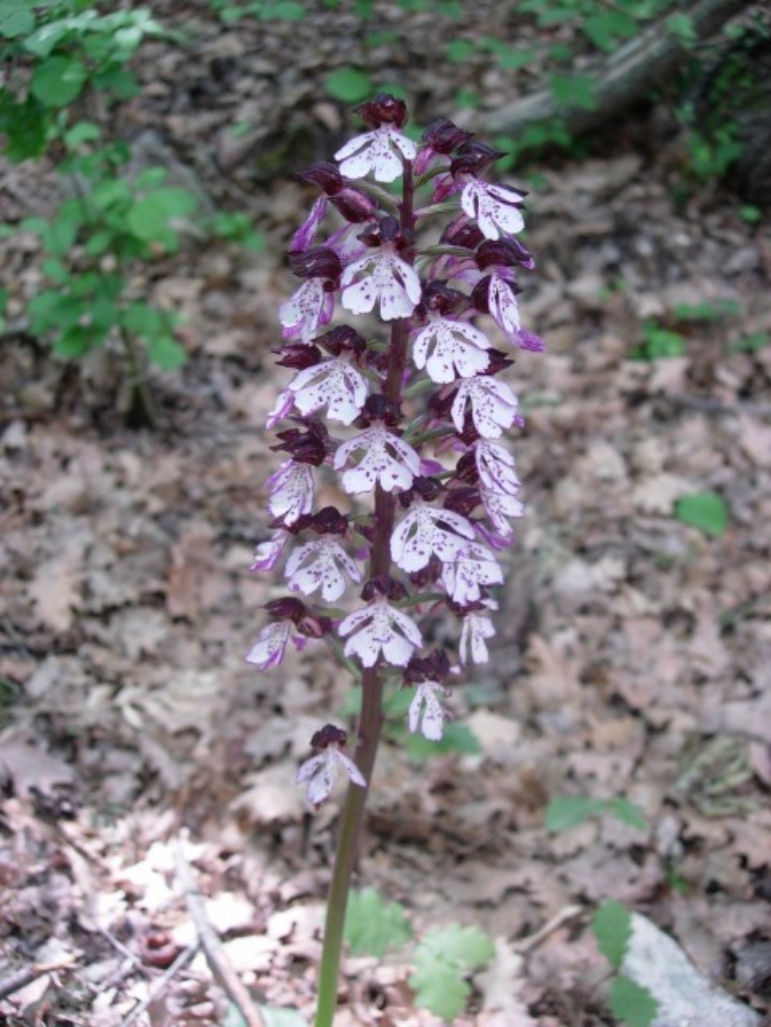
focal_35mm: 38
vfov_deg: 49.0
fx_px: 1128
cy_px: 514
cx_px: 386
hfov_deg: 37.7
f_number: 2.8
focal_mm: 7.8
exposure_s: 1/46.5
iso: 64
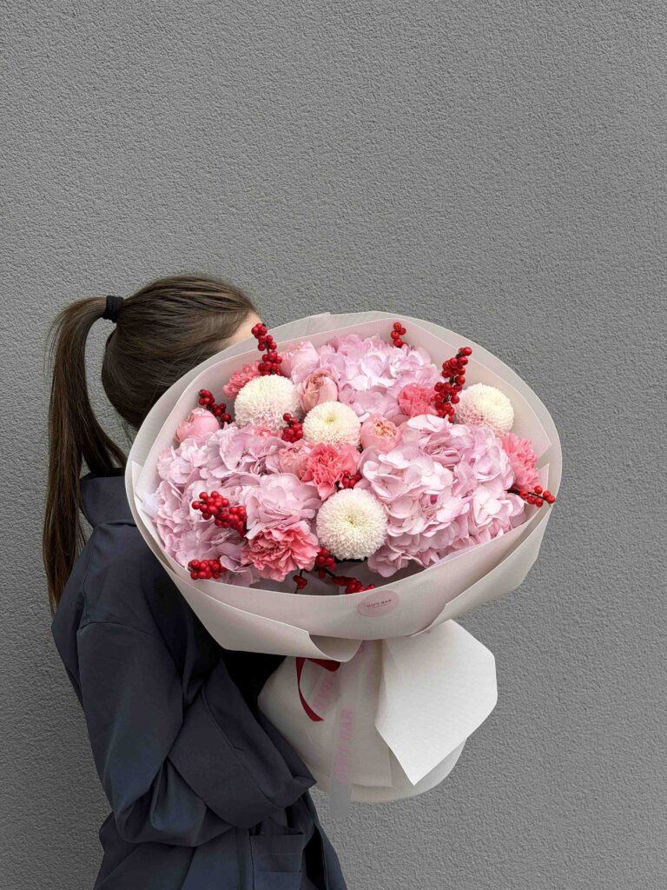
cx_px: 334
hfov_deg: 30.3
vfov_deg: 39.7
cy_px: 445
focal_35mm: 48
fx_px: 1233
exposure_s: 1/122
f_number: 1.78
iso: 50
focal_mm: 6.76
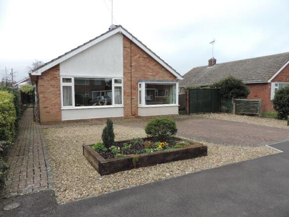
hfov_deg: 71.6
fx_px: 200
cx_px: 144
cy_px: 108
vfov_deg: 56.8
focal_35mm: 24
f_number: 3
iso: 80
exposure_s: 1/500
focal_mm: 4.3
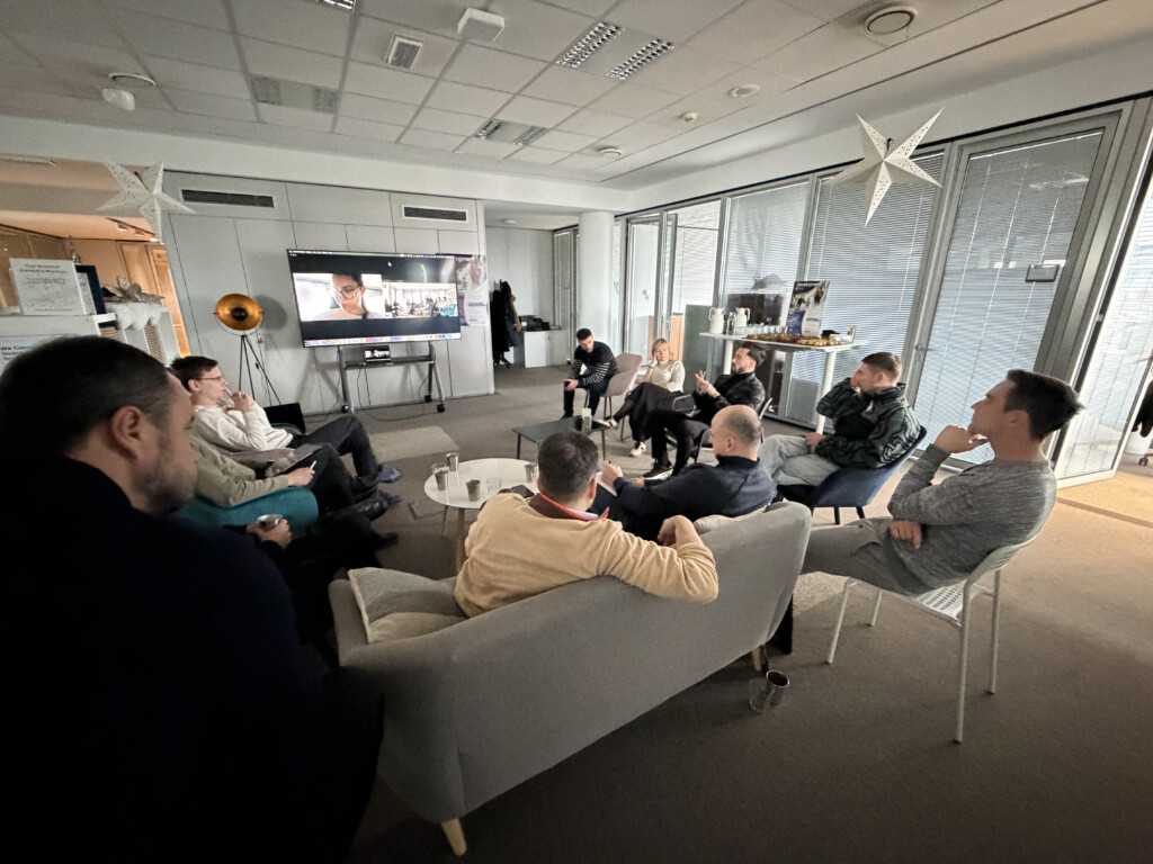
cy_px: 432
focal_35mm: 14
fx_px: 466
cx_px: 576
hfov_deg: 102.1
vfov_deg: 85.7
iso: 1250
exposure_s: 1/40
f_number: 2.2
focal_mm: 2.22
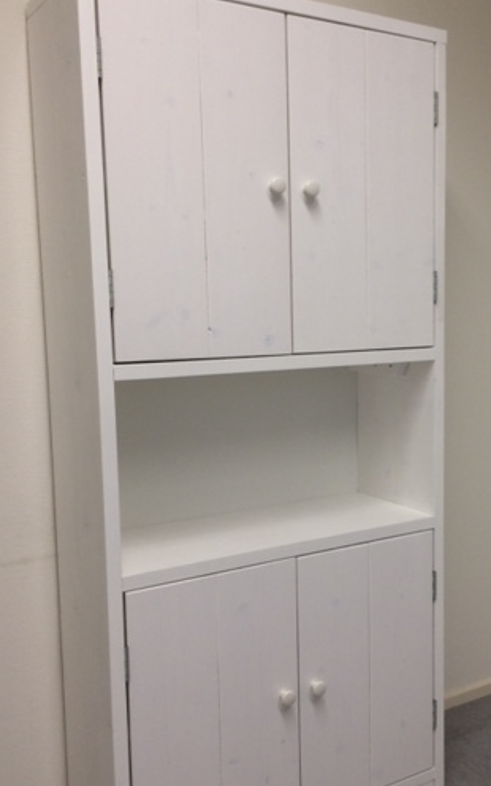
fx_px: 878
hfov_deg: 30.9
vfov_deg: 48.2
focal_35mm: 41
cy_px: 407
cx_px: 341
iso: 50
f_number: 2.2
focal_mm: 4.12
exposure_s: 1/33
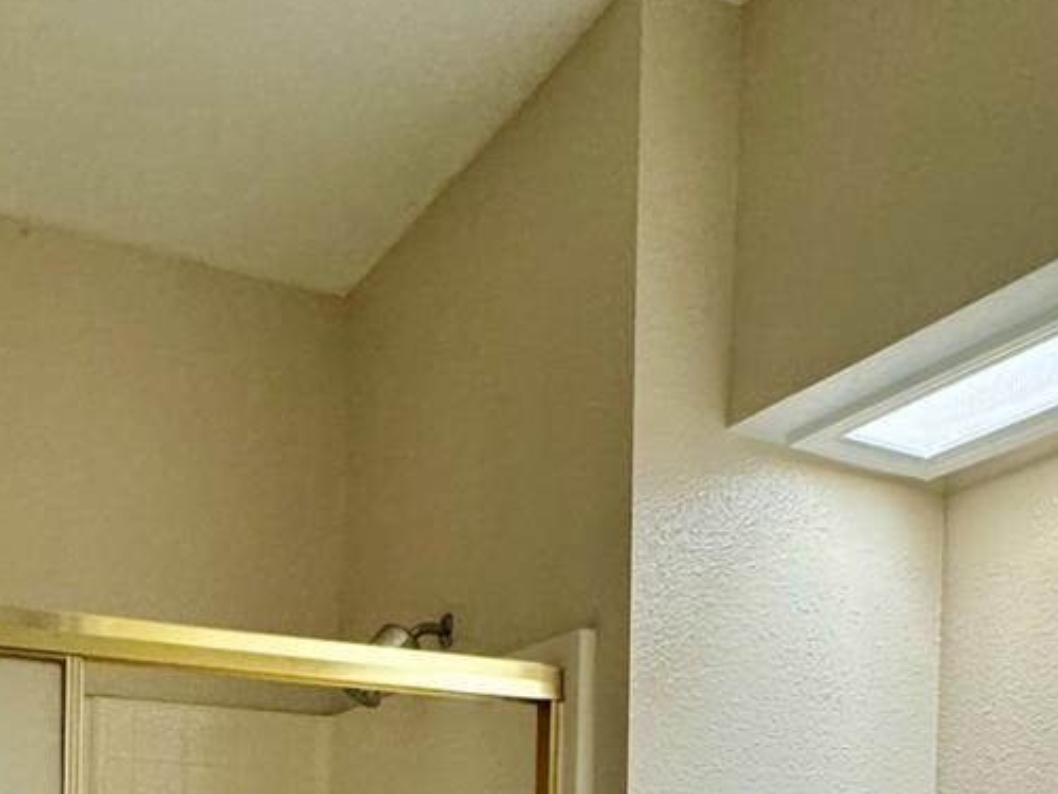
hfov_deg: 44.6
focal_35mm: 42
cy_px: 946
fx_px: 1284
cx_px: 422
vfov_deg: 29.6
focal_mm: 2.22
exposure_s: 1/120
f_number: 2.2
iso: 250
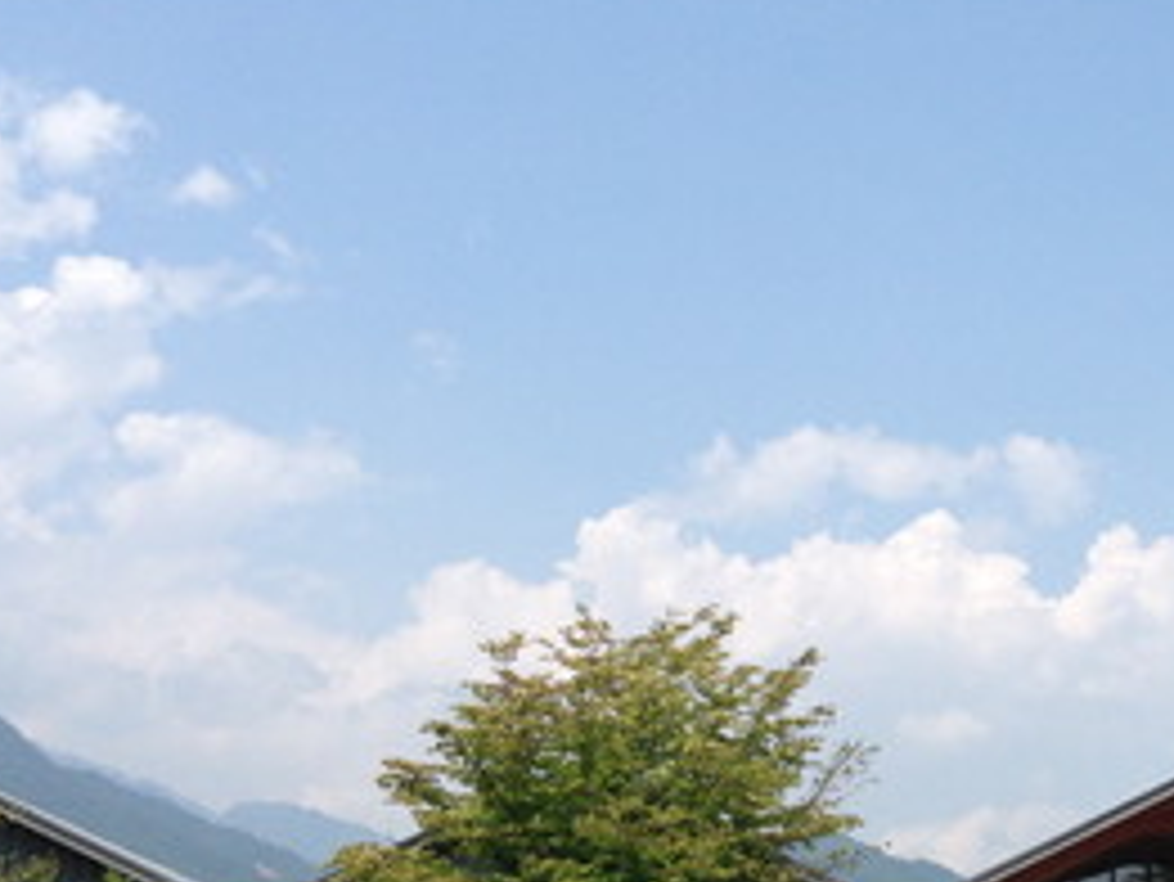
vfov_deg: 18.2
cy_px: 580
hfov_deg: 23.2
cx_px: 1152
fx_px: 2748
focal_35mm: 81
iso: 50
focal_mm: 4.13
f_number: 2.4
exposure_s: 1/1695
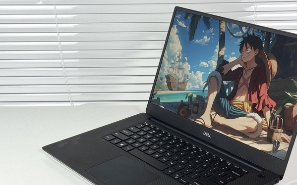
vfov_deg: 19.1
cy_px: 110
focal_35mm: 68
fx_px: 550
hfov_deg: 30.1
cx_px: 180
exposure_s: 1/179
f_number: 1.78
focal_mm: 6.76
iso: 50
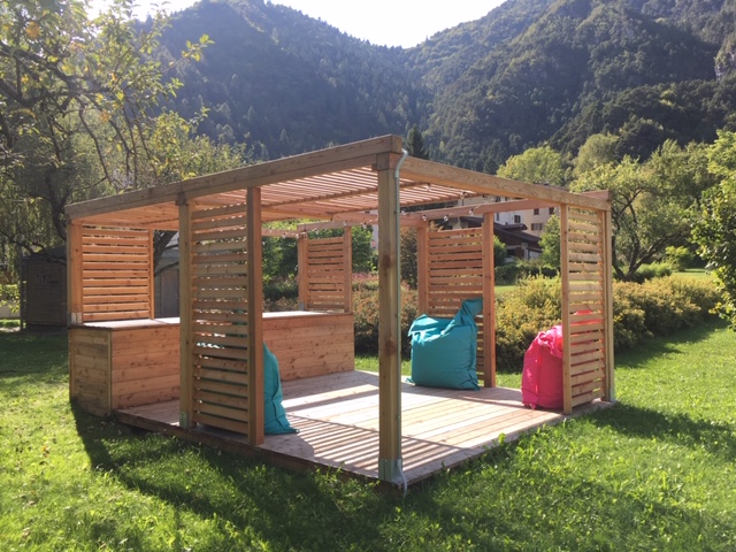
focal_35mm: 29
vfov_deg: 48.2
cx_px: 368
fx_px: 617
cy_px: 276
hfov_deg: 61.7
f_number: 2.2
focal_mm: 4.15
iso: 25
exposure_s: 1/549
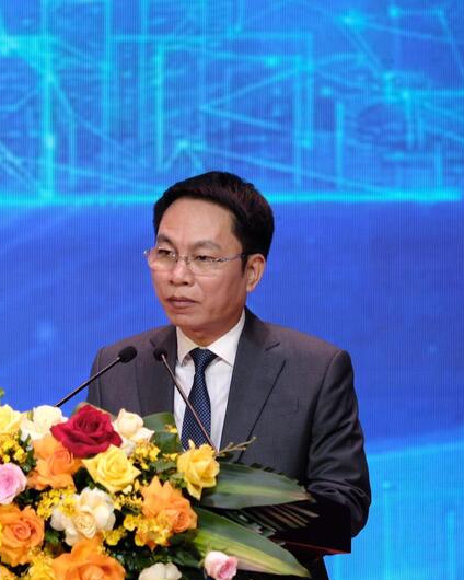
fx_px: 7295
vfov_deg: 4.6
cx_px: 124
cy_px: 291
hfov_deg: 3.6
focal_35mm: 425
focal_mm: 200
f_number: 5.6
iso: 800
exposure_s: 1/125
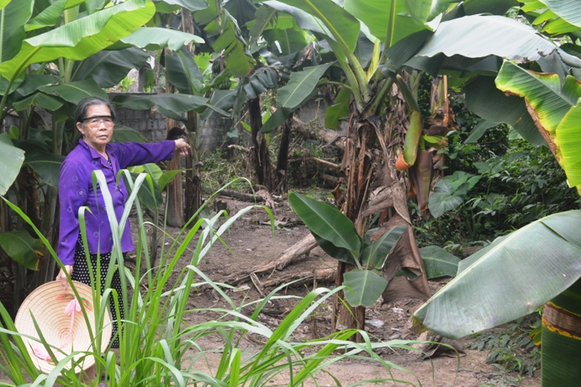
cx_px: 184
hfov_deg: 47.5
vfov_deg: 33.3
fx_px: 645
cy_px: 229
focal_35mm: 40
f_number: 5.6
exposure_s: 1/125
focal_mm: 18
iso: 320
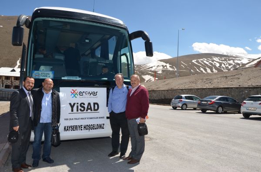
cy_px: 86
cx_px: 130
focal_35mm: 27
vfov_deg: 47.7
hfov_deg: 67.5
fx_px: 195
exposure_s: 1/250
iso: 100
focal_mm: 18
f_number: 9
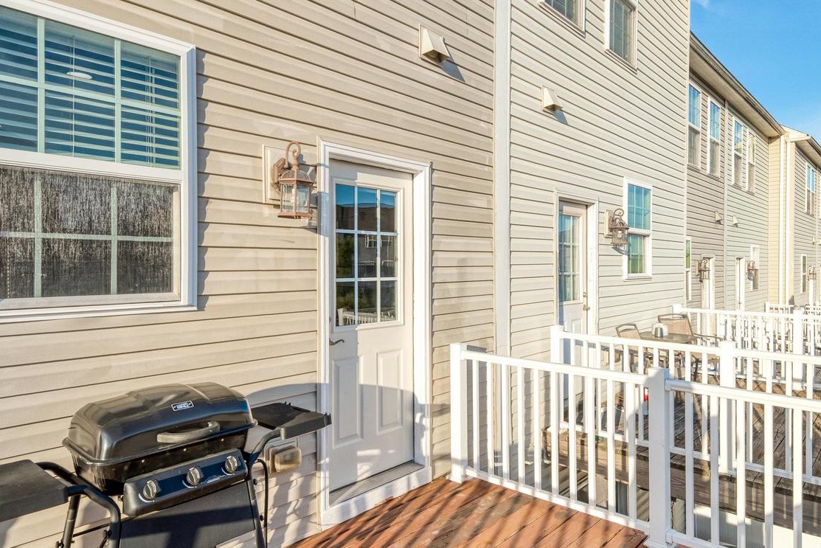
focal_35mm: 22
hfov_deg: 78.4
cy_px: 242
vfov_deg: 57.1
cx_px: 445
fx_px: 502
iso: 400
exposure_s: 1/1250
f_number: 8
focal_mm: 17
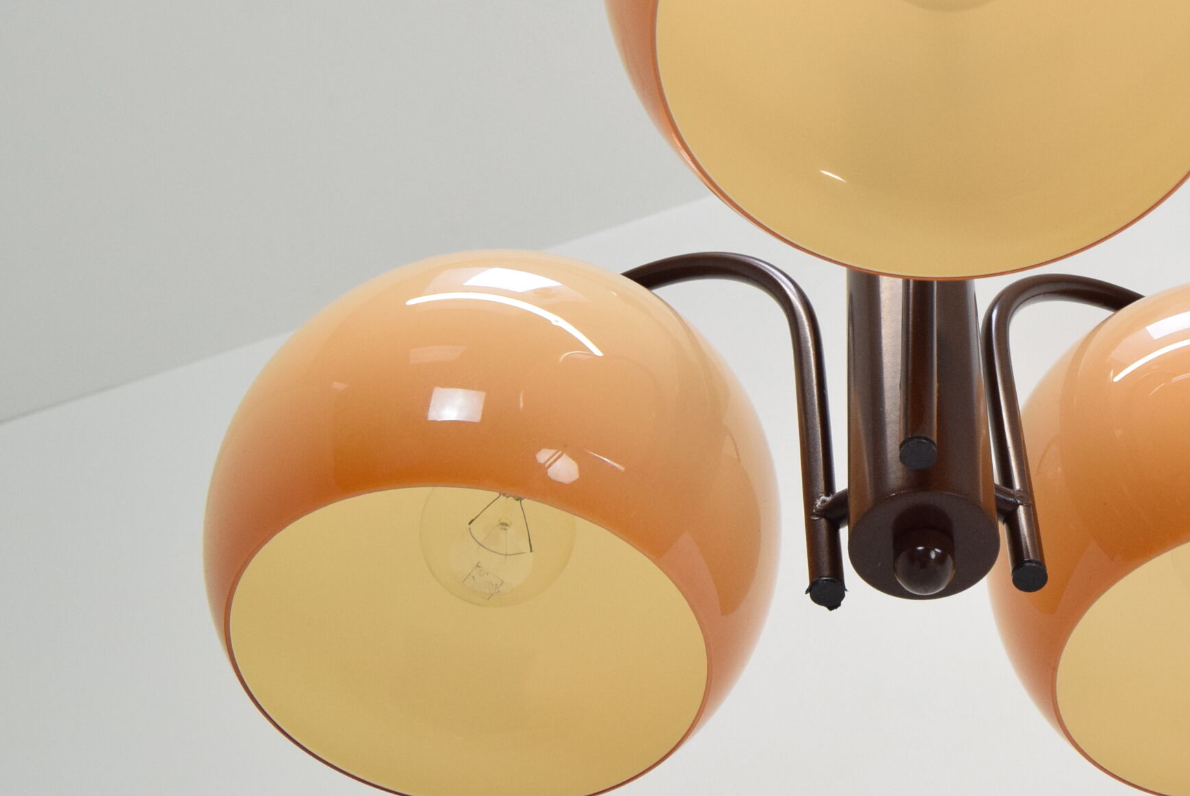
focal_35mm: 57
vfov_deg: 23.5
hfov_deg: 33.9
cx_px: 961
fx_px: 1886
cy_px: 176
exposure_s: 1/200
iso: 1600
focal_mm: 22
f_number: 7.1
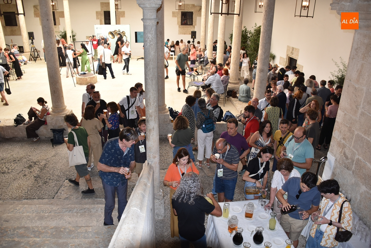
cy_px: 124
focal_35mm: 27
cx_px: 186
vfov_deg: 48.0
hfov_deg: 67.3
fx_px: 278
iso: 450
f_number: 3.5
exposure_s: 1/200
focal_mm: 18
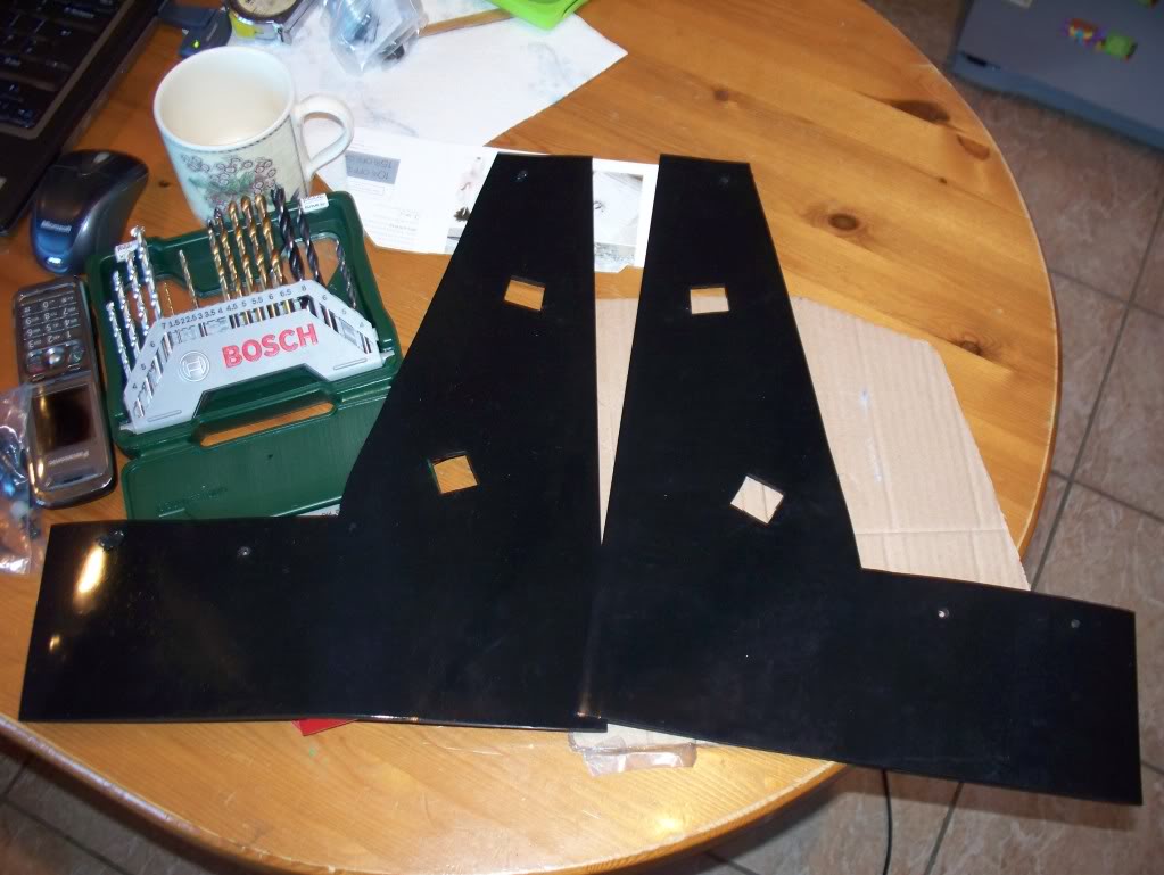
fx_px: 1212
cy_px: 438
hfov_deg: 51.3
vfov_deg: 39.7
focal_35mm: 36
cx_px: 582
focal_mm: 7.5
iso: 200
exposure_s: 1/30
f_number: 2.8
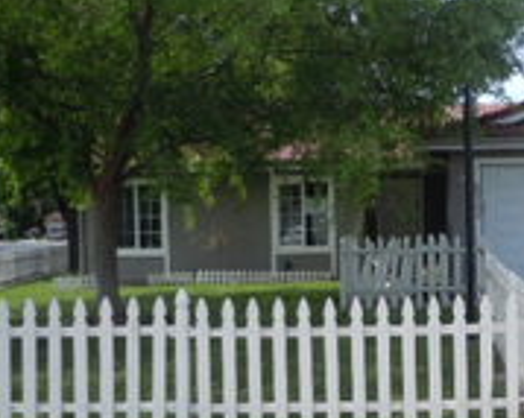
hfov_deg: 34.2
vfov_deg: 28.5
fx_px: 821
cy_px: 251
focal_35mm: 53
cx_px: 424
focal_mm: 5
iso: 100
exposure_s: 1/500
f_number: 3.7
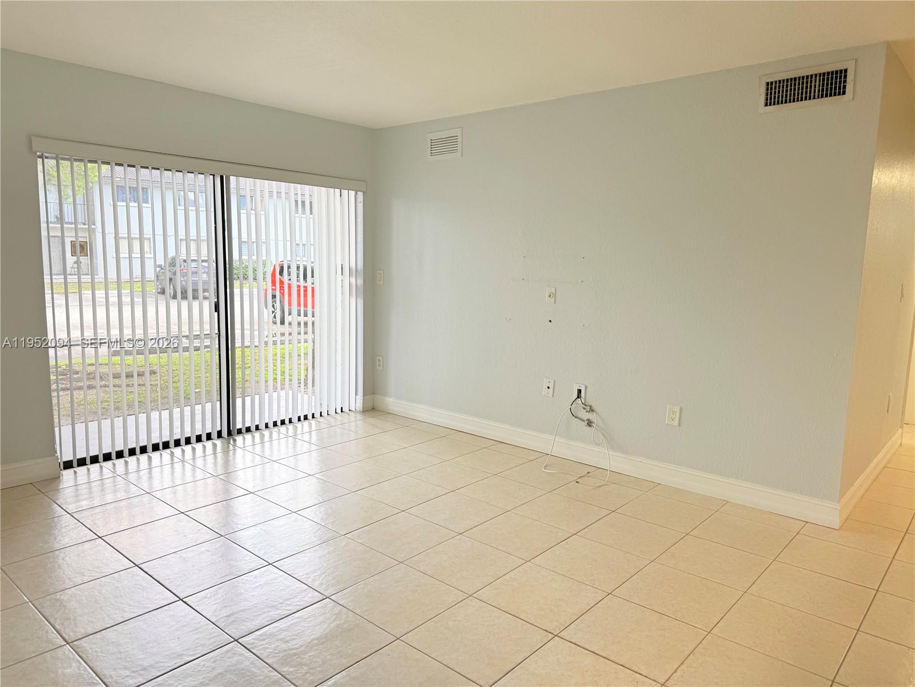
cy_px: 344
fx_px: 634
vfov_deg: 56.8
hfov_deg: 71.6
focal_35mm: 24
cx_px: 458
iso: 64
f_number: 1.78
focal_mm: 6.76
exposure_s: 1/153
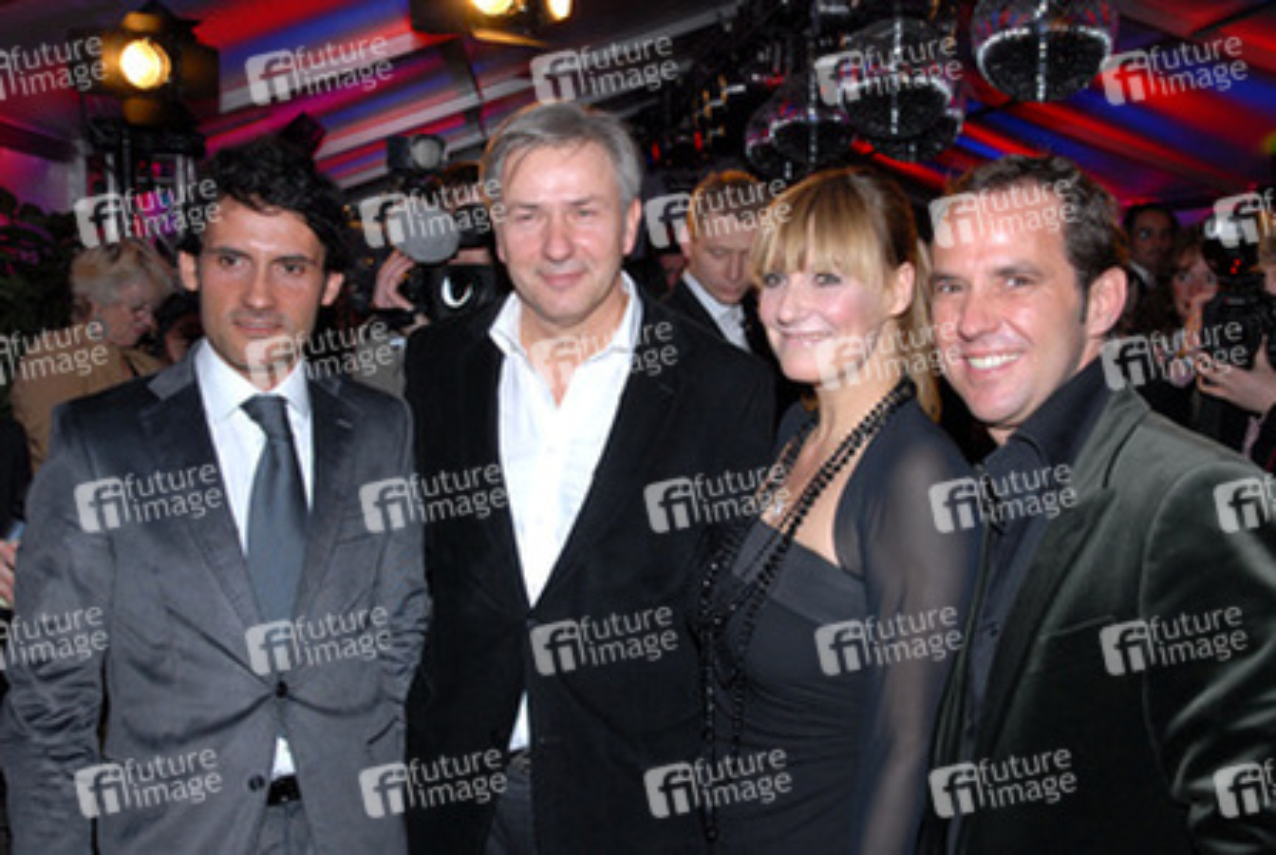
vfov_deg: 34.3
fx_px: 1384
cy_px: 428
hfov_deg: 49.5
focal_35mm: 39
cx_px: 638
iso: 320
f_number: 8
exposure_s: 1/60
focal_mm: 26
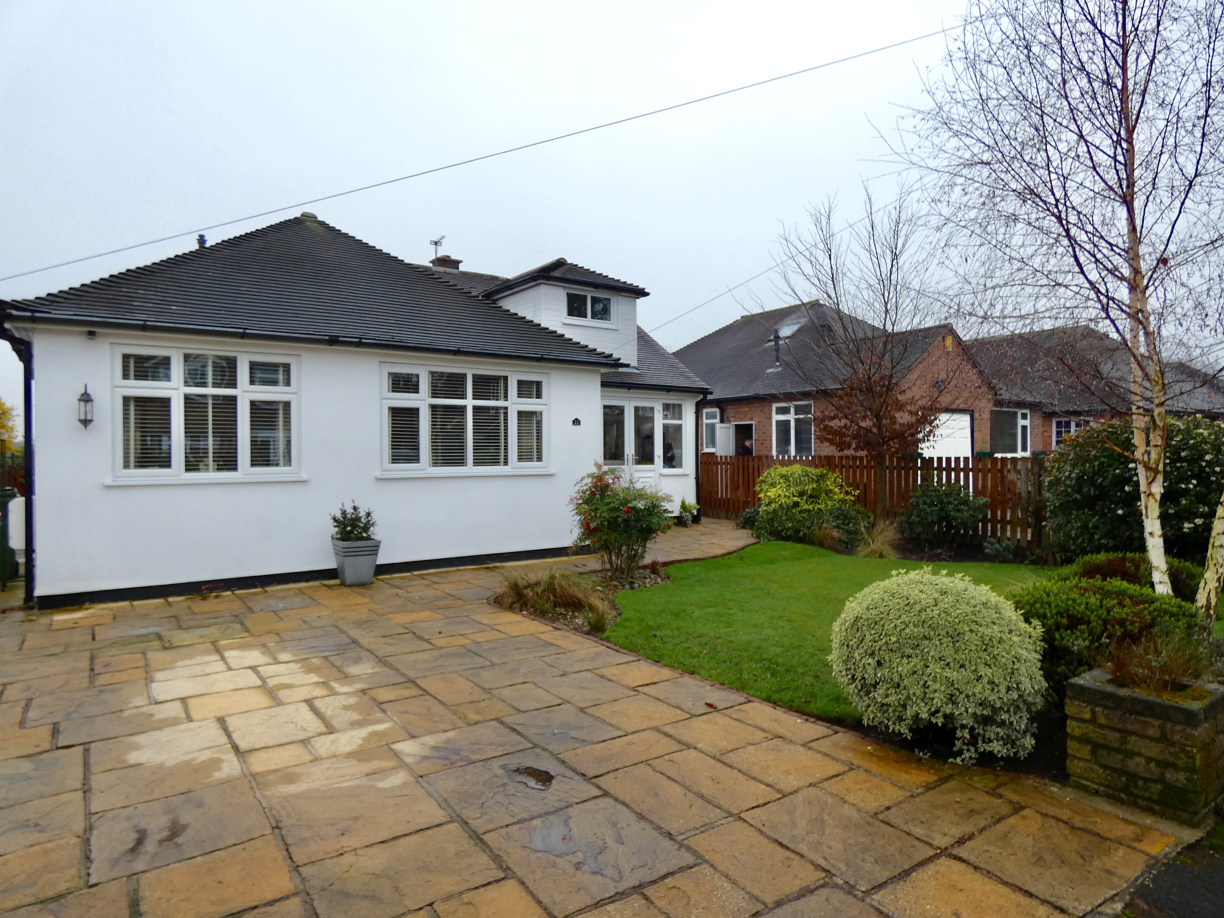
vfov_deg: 66.0
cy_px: 459
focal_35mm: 20
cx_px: 612
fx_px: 707
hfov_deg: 81.7
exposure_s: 1/160
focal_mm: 3.6
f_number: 2.8
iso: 80
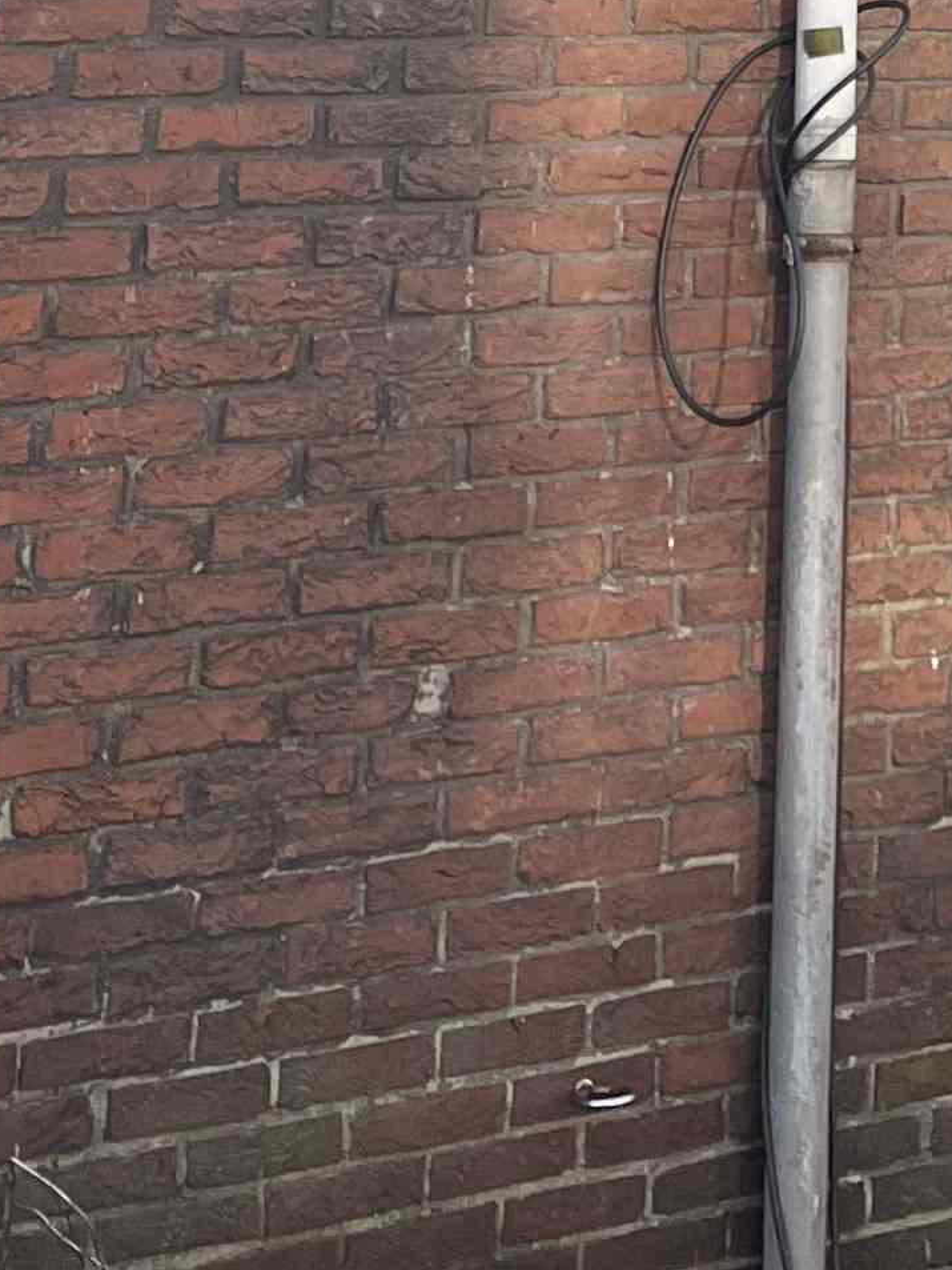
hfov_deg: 13.1
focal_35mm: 110
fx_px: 4033
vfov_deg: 14.3
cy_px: -1415
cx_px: 1188
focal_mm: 5.1
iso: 50
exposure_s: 1/344
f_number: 1.6
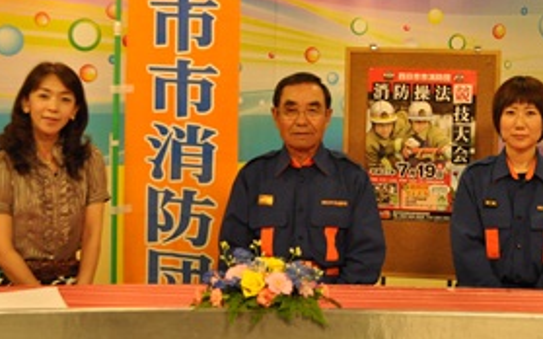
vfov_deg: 23.9
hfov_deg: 37.4
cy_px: 119
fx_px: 799
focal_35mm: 54
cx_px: 335
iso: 2000
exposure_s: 1/640
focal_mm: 22
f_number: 5
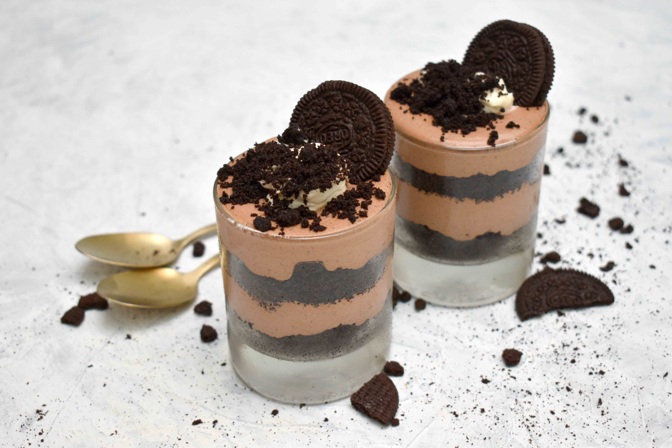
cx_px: 336
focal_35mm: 60
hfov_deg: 33.4
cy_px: 224
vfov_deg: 22.6
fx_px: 1120
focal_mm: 40
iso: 720
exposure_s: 1/60
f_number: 5.6
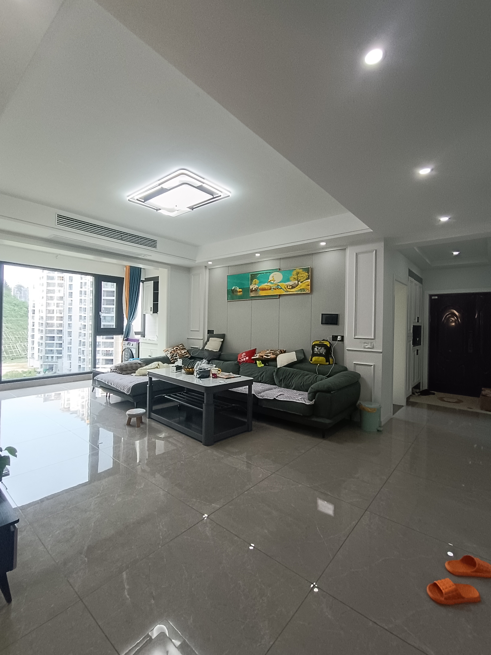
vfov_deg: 94.5
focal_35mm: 16
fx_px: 303
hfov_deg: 78.1
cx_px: 246
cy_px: 328
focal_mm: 1.66
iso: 215
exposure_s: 1/100
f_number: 2.2
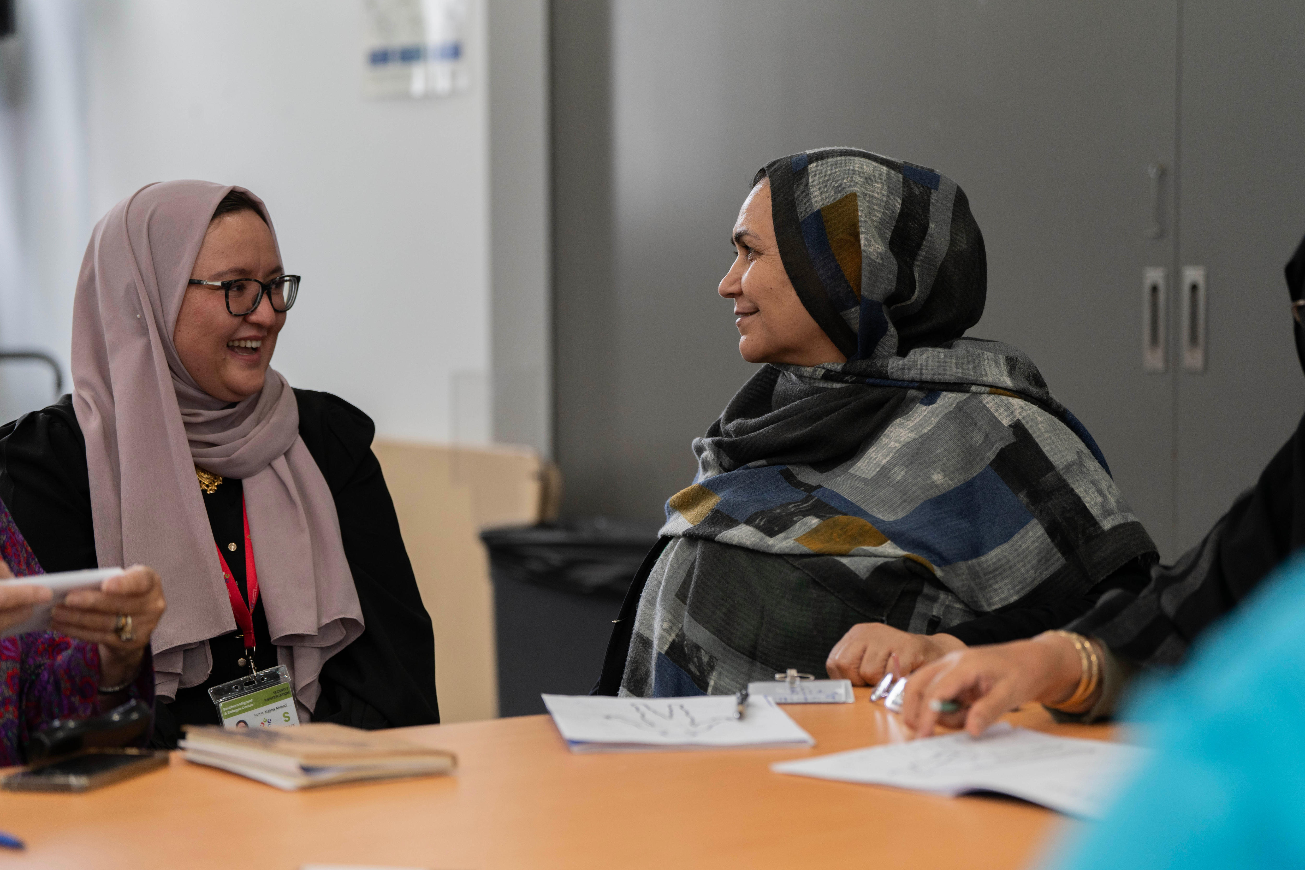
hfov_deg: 19.5
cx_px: 652
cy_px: 435
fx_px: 3806
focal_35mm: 105
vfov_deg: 13.0
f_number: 2.8
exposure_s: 1/250
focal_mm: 105
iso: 640
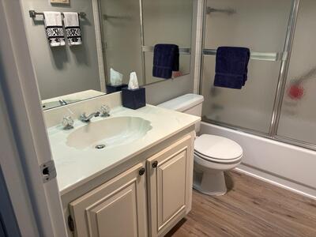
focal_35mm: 26
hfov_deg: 67.3
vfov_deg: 53.1
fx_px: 237
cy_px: 118
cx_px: 158
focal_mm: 5.96
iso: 64
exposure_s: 1/120
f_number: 1.6
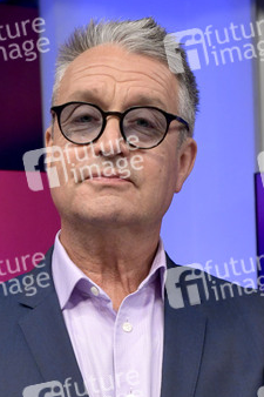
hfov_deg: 29.8
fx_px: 495
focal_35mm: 45
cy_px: 222
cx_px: 117
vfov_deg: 43.5
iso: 1600
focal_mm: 38
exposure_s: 1/200
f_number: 6.3
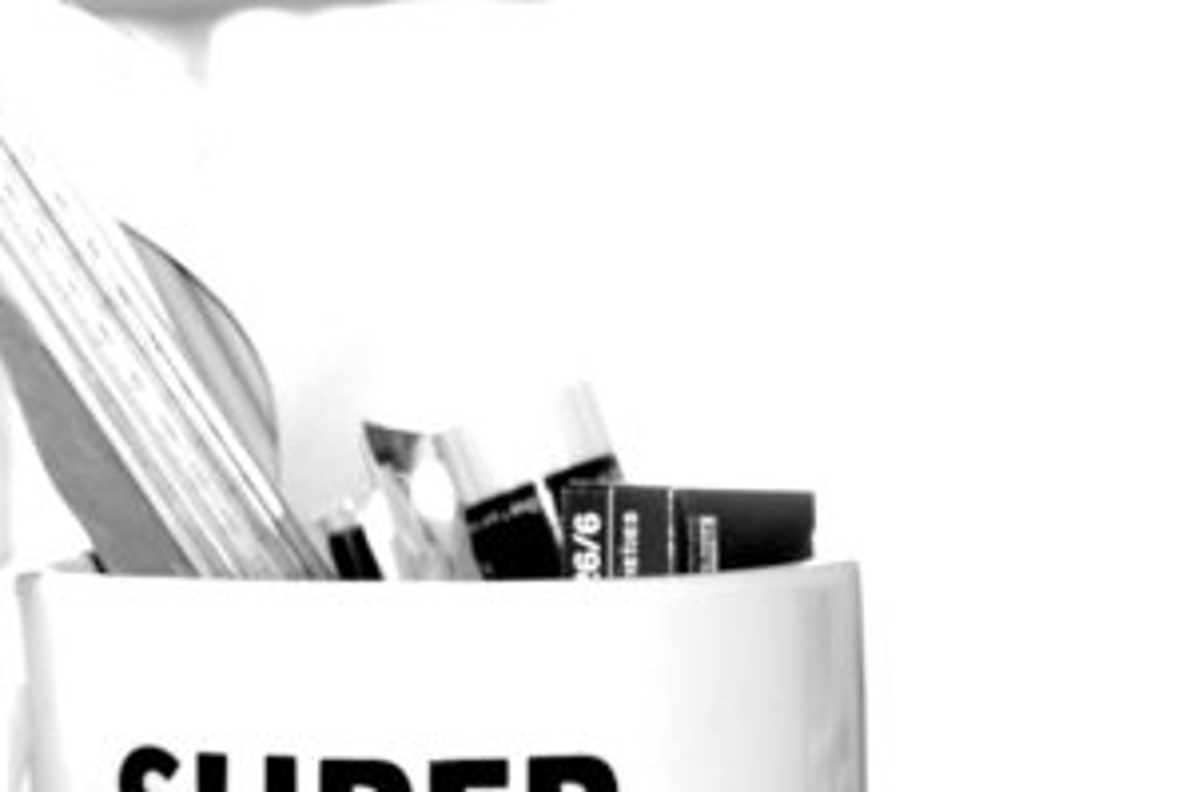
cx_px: -378
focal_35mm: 343
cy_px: 812
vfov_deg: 4.0
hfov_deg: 5.9
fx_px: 11290
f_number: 4.2
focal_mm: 85
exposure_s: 1/125
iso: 100
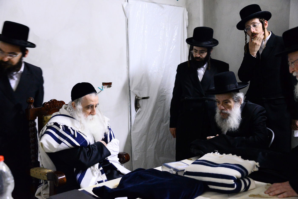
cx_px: 149
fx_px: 348
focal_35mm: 42
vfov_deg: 31.9
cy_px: 100
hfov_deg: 46.4
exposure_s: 1/30
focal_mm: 42
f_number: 4
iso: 6400
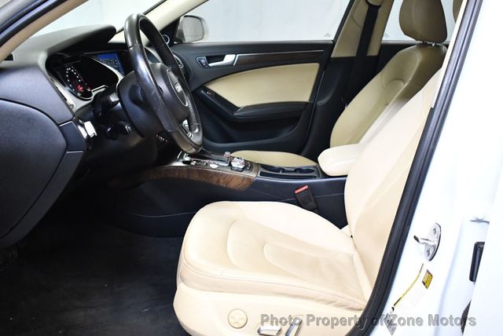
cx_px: 252
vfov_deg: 36.9
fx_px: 503
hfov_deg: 53.1
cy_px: 168
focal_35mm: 36
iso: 3200
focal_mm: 18
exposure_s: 1/125
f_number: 3.5
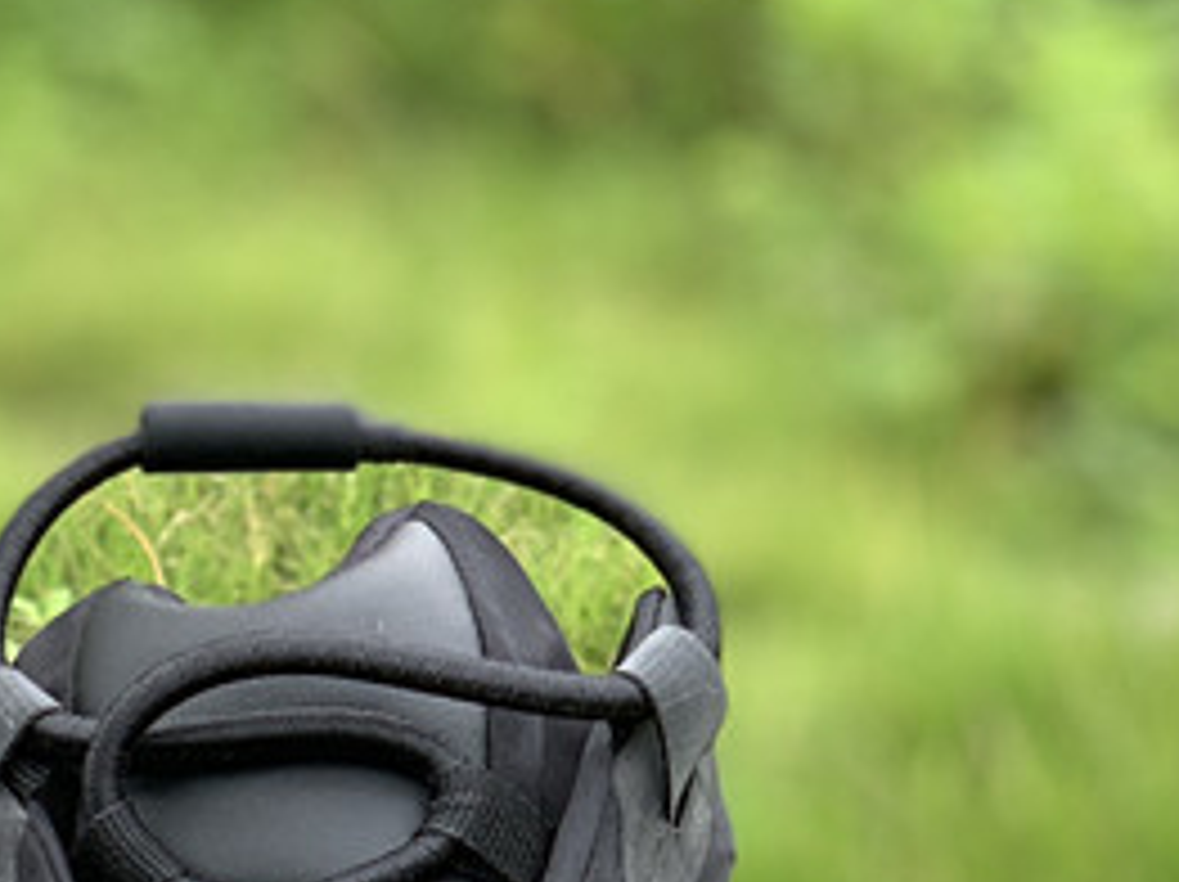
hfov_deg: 12.1
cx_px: -342
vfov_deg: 9.1
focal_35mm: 159
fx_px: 5410
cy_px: 1244
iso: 16
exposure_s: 1/191
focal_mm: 6
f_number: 2.4
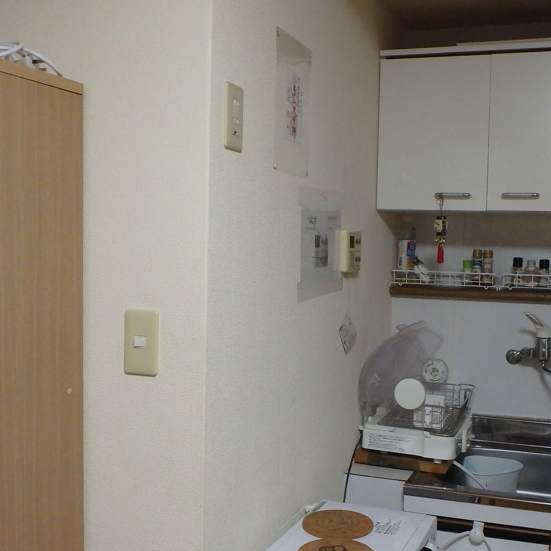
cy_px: 296
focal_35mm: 41
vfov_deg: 40.9
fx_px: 738
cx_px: 351
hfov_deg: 40.6
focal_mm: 3.7
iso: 500
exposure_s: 1/30
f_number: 3.5
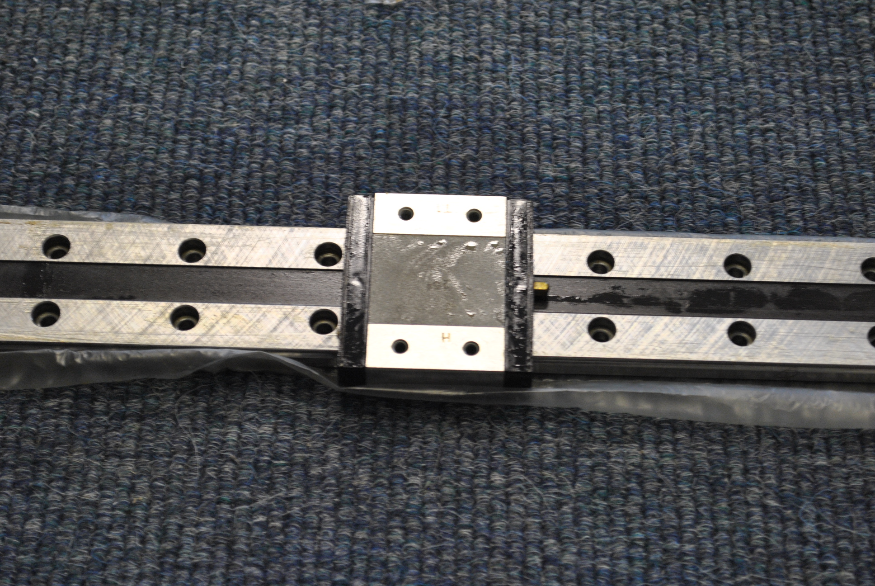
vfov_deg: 16.6
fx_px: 2008
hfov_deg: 24.6
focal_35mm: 82
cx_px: 438
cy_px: 293
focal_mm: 55
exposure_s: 1/20
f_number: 5.6
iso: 400
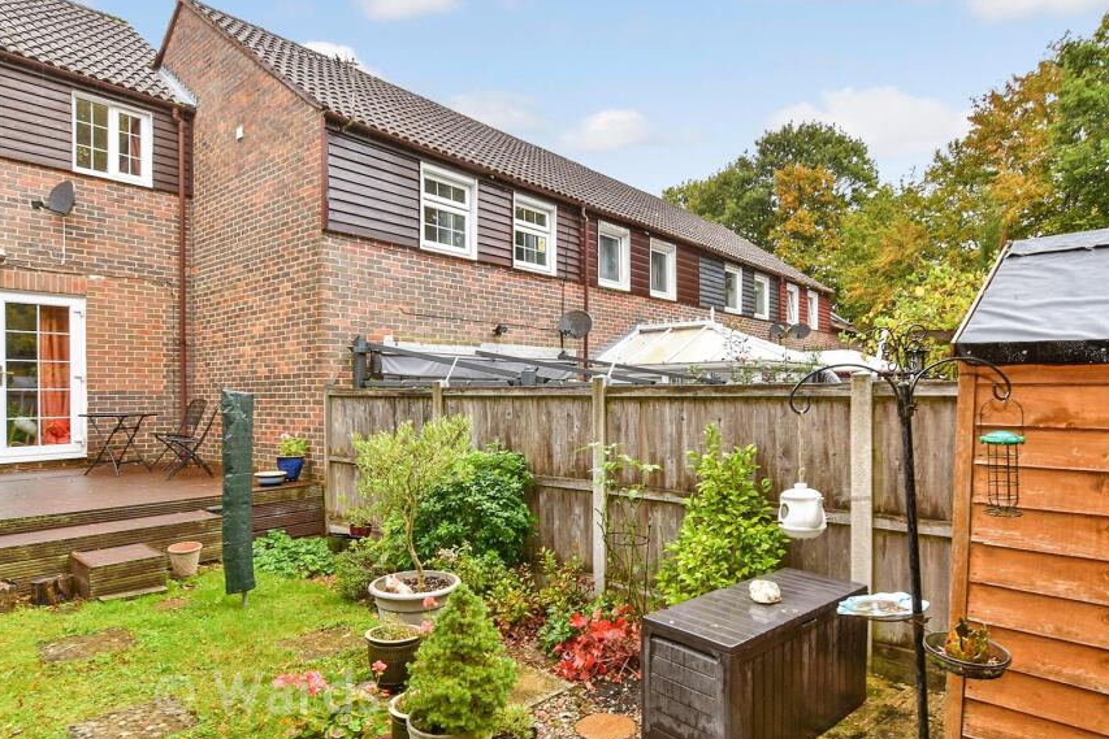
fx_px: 555
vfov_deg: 67.4
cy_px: 389
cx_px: 586
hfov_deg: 89.9
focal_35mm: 18
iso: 160
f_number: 8
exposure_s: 1/13
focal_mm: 10
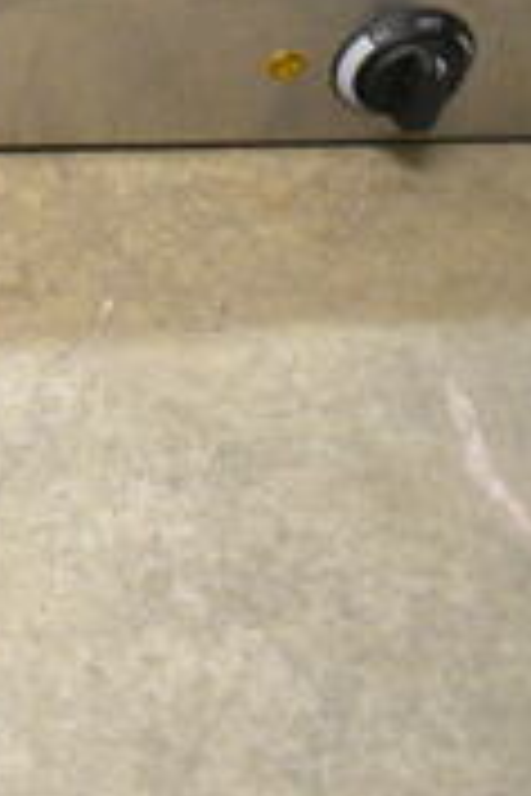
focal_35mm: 93
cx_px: -639
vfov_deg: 20.7
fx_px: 2057
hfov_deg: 12.4
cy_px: -112
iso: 6400
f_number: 4.5
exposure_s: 1/80
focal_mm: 18
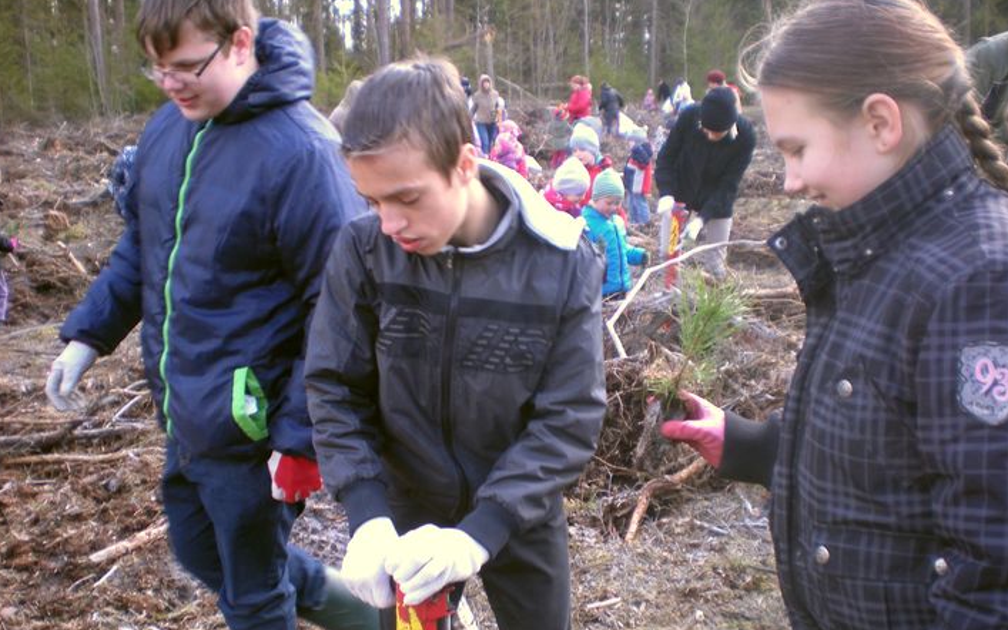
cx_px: 499
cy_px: 381
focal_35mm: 41
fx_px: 1126
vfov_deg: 31.2
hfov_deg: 48.2
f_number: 3.1
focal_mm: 6.3
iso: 64
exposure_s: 1/78.5
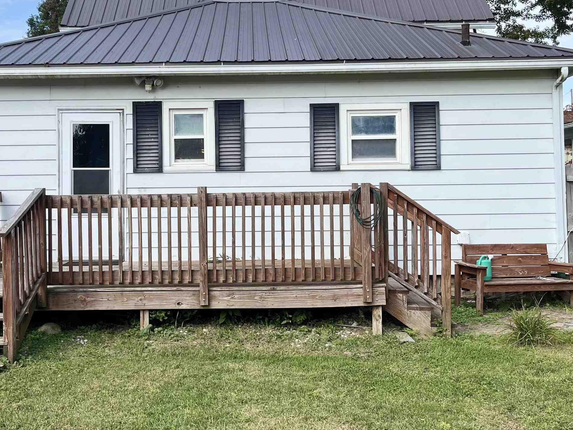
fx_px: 695
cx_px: 253
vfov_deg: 34.2
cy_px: 170
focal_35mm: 42
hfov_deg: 44.7
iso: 50
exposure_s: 1/2268
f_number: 1.6
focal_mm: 5.1
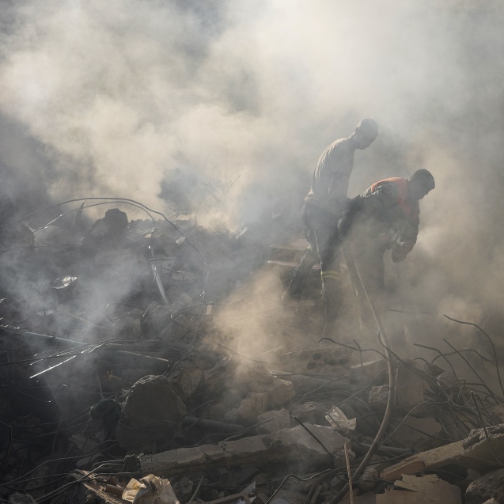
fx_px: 395
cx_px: 227
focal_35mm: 24
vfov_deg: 65.0
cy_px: 258
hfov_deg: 64.9
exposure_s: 1/1000
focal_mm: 18
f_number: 4
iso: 100
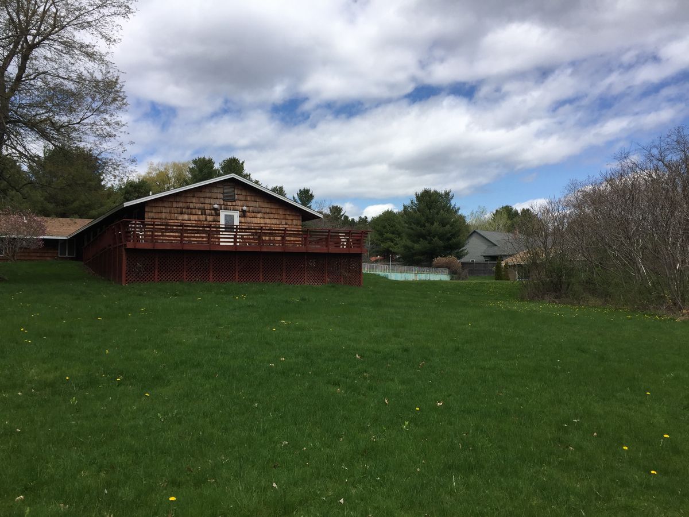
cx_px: 344
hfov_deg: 61.7
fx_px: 577
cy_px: 258
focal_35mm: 29
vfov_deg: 48.2
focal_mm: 4.15
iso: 32
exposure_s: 1/2083
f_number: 2.2
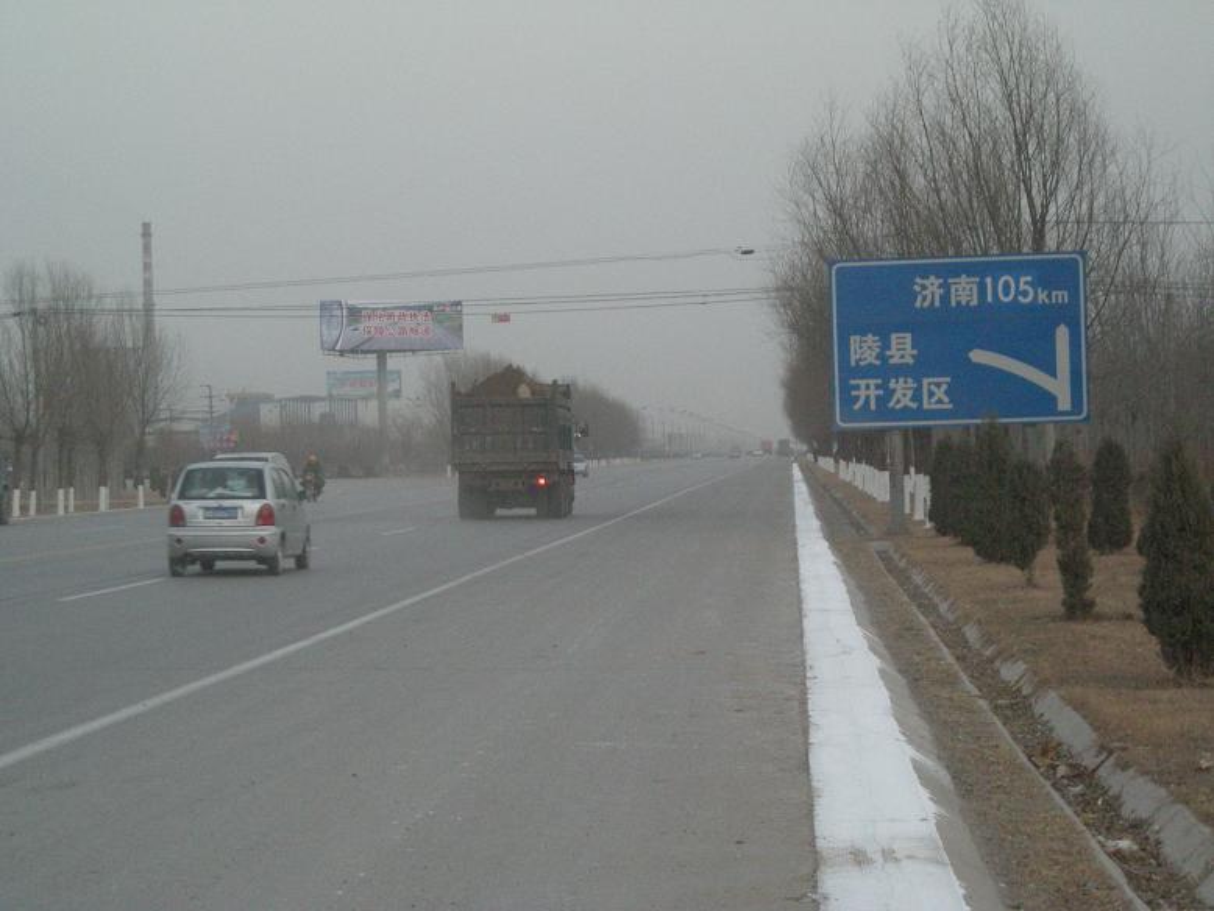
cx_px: 607
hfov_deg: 18.7
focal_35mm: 105
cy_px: 456
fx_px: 3684
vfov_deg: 14.1
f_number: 4.7
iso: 356
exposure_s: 1/62.5
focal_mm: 17.1
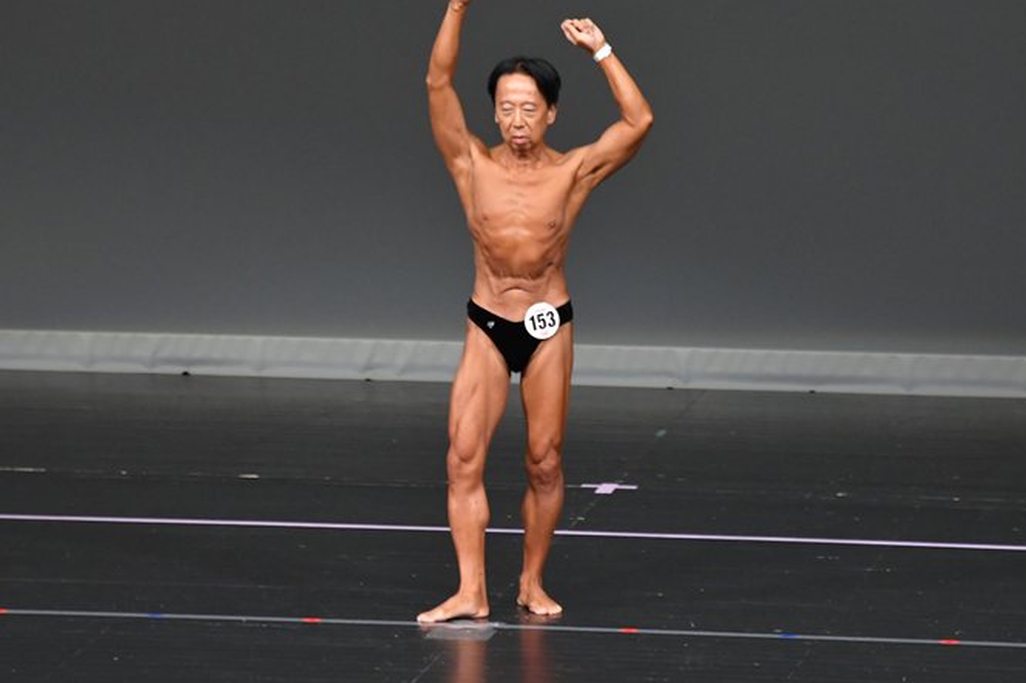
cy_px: 344
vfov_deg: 3.7
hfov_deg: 5.6
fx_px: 10456
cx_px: 511
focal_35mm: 367
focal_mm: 210
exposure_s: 1/400
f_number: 5.6
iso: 4000
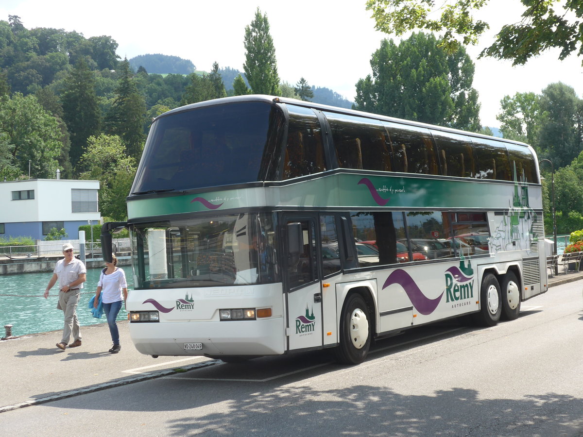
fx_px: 994
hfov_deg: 32.7
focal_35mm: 59
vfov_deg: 24.8
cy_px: 218
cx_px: 292
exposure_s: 1/500
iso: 80
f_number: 3.5
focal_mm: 12
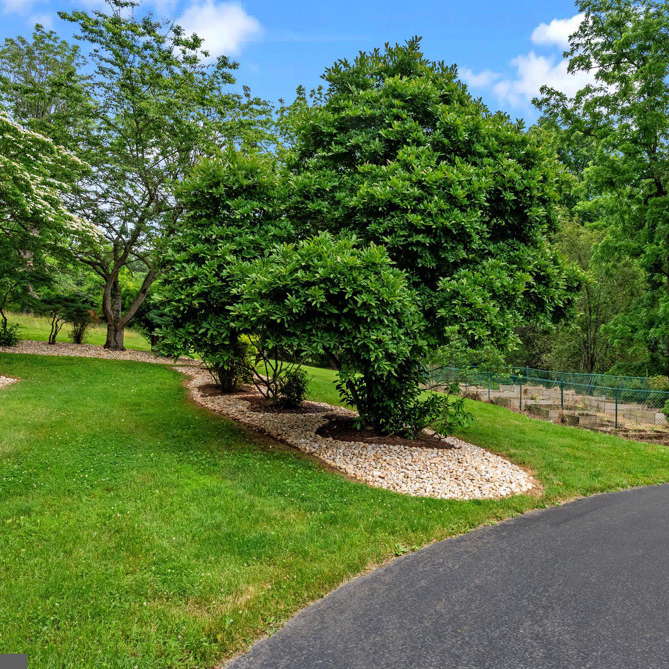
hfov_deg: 61.7
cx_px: 433
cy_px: 345
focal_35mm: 25
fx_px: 547
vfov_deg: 62.9
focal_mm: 19
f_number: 11
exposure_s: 1/640
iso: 1250
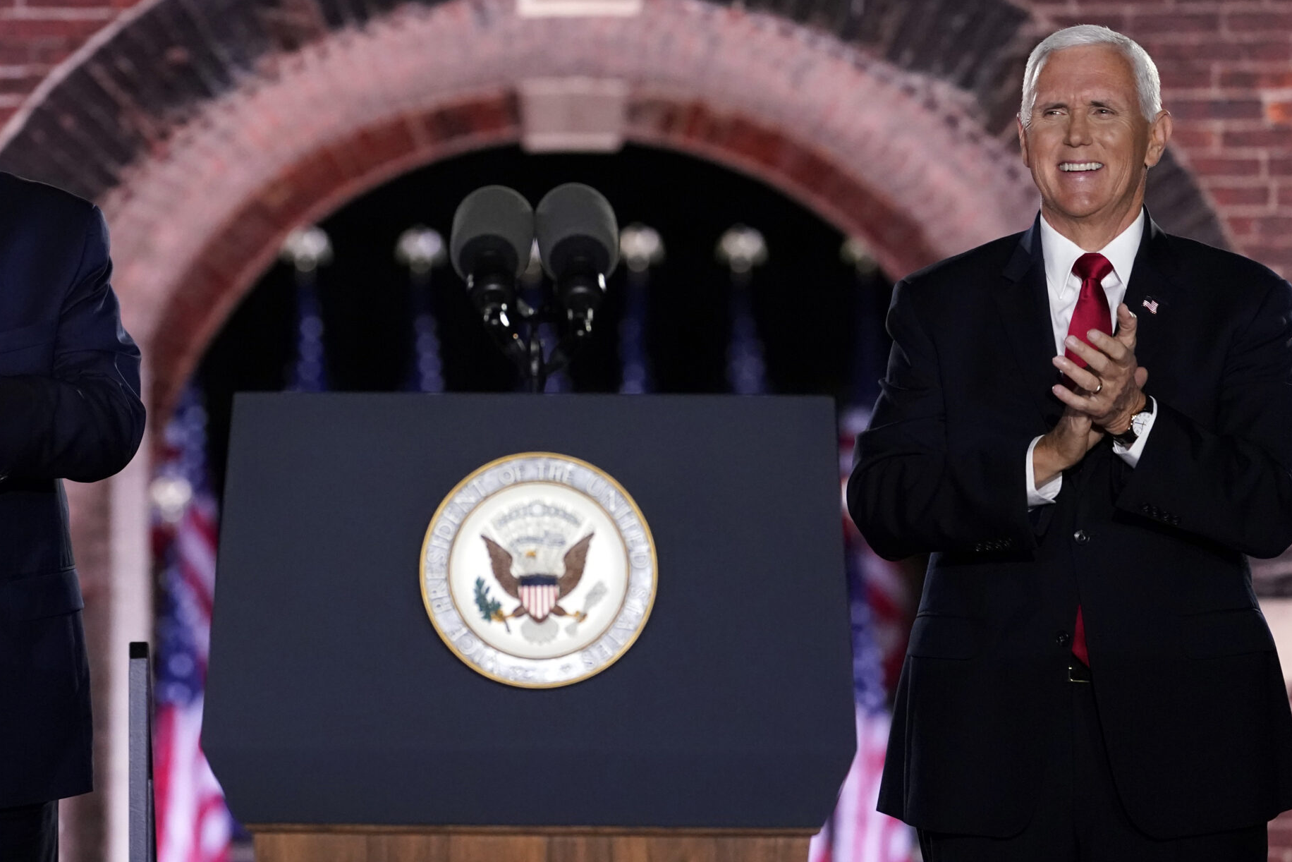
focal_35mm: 313
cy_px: 335
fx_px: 11234
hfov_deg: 6.6
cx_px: 492
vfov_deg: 4.4
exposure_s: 1/400
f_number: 5.6
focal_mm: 224
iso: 6400
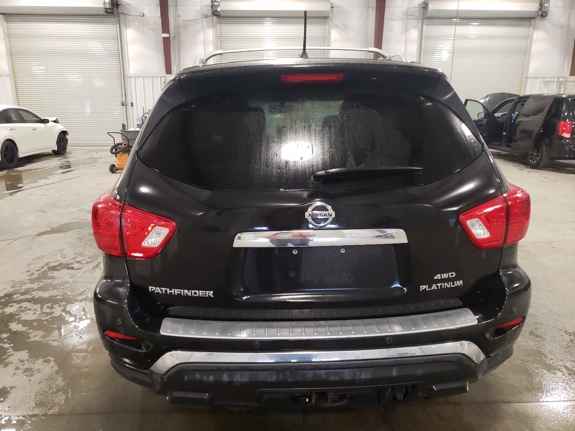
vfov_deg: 53.1
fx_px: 432
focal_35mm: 26
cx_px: 288
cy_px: 216
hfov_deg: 67.3
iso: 288
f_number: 1.5
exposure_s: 1/30
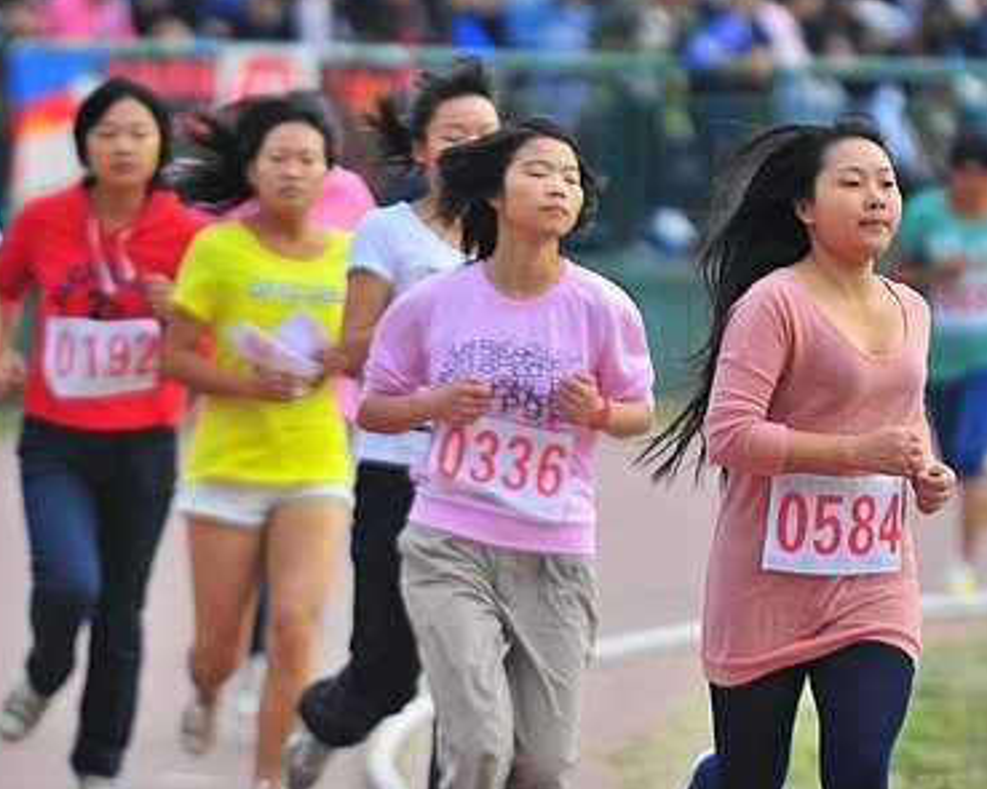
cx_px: 484
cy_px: 475
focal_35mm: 457
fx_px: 13346
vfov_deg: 3.4
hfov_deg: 4.2
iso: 200
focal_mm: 200
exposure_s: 1/1250
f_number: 2.8
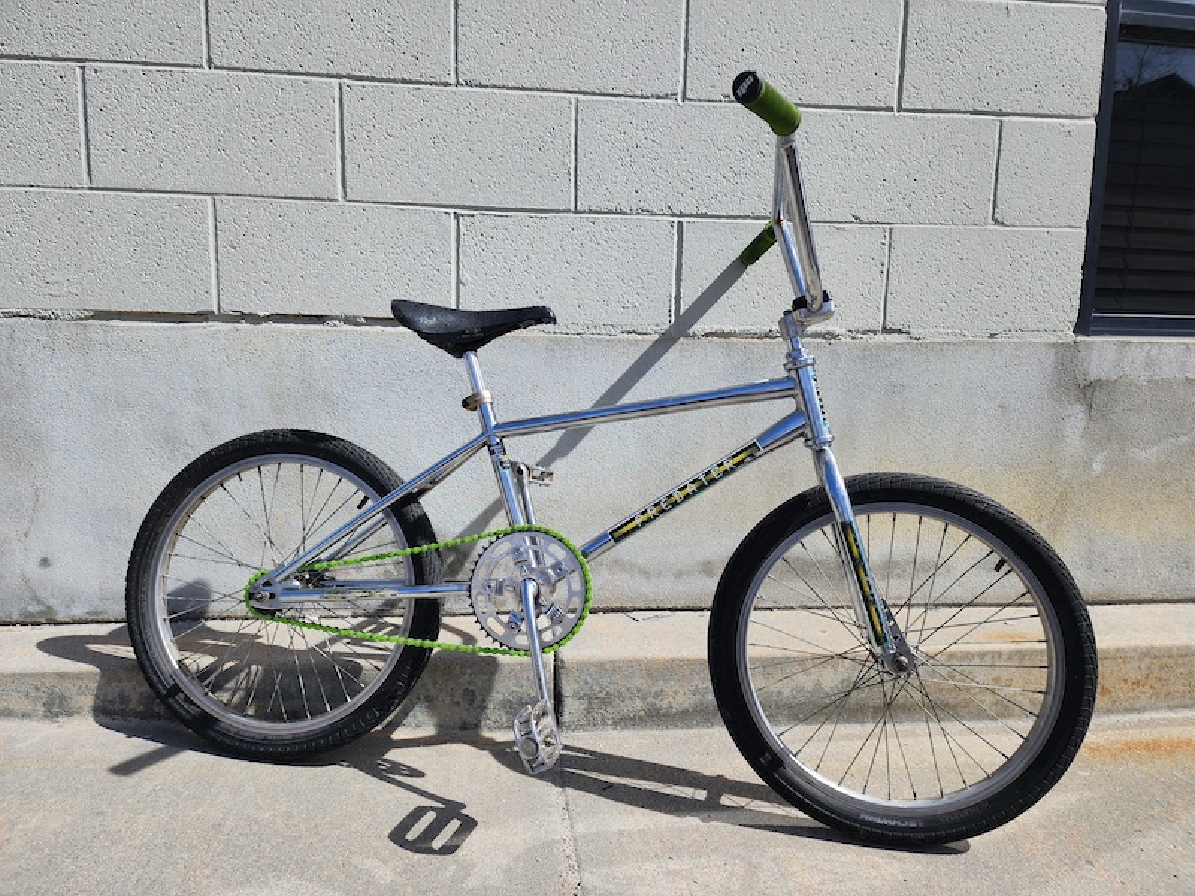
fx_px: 794
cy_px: 448
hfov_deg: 73.9
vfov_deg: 58.9
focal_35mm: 23
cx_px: 598
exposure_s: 1/1087
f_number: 1.8
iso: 12
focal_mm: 6.4
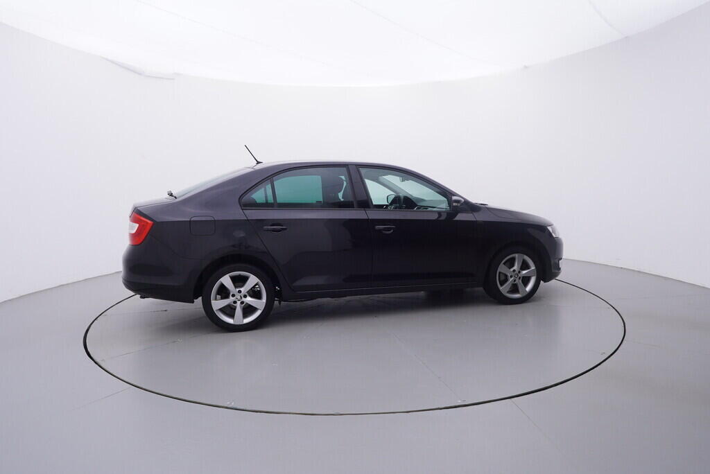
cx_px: 355
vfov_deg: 56.2
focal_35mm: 22
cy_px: 237
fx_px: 444
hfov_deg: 77.3
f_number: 5
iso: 200
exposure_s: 1/80
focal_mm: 15
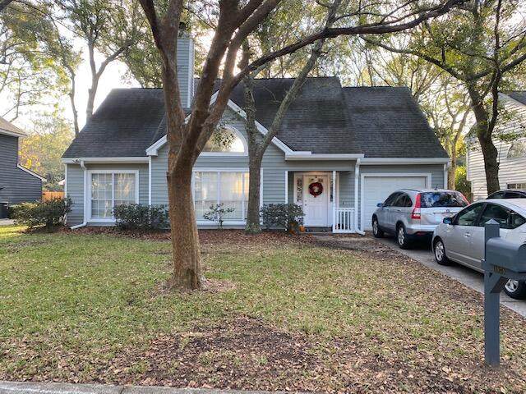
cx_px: 263
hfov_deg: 67.3
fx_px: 395
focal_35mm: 26
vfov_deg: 53.1
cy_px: 197
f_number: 1.8
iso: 40
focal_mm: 4.25
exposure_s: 1/121
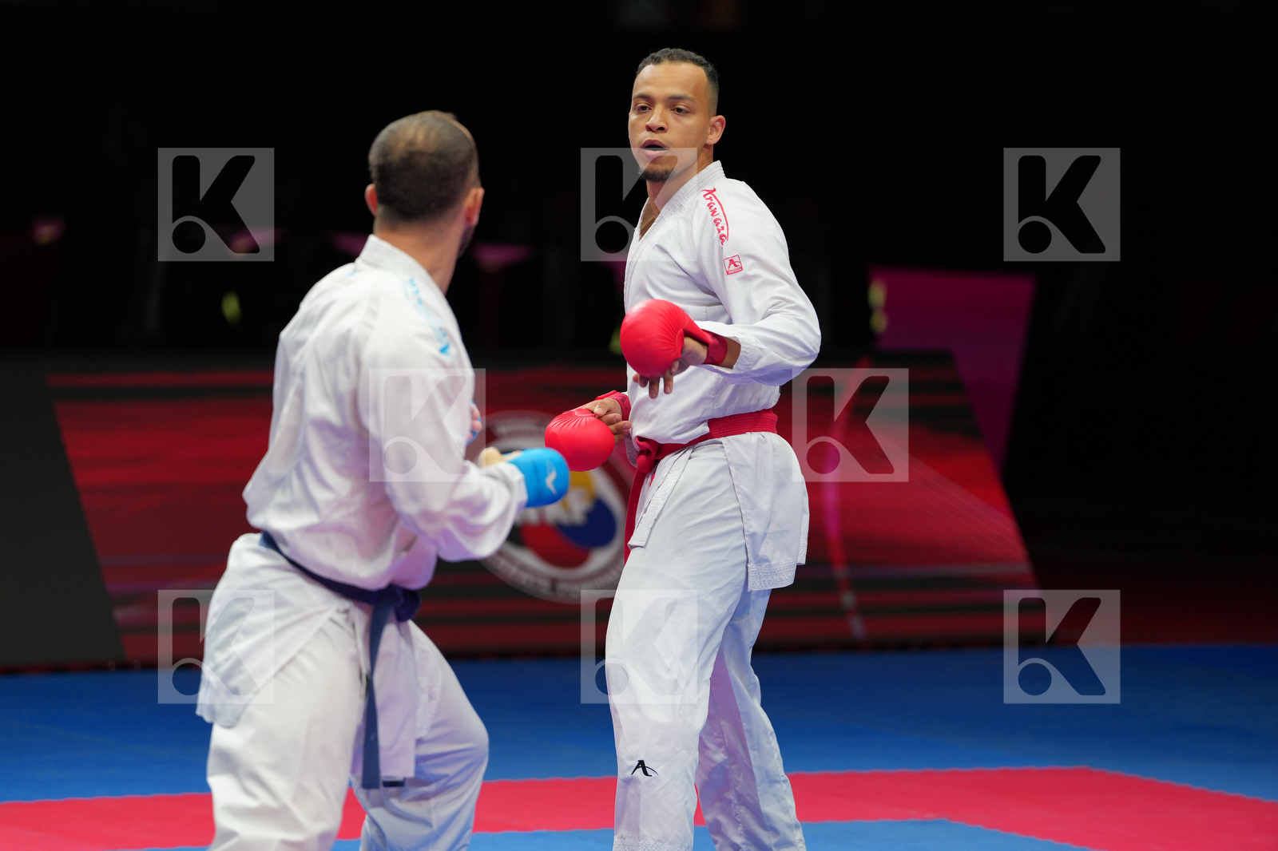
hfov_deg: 10.3
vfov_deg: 6.9
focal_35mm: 200
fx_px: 7098
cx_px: 639
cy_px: 426
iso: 500
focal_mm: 200
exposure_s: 1/1000
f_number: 2.8
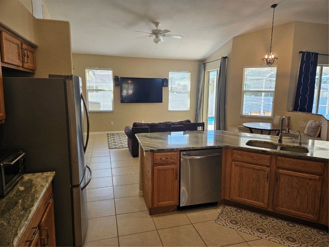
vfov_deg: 58.9
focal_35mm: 23
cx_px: 164
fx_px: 219
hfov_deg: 73.9
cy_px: 124
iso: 100
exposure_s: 1/120
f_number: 1.8
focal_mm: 5.4
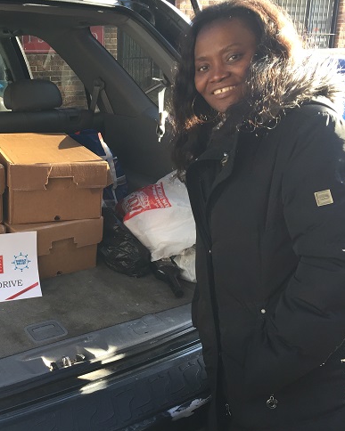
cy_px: 216
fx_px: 485
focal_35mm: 38
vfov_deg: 47.9
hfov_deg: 37.5
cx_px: 61
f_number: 2.2
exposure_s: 1/120
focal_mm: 4.15
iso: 50
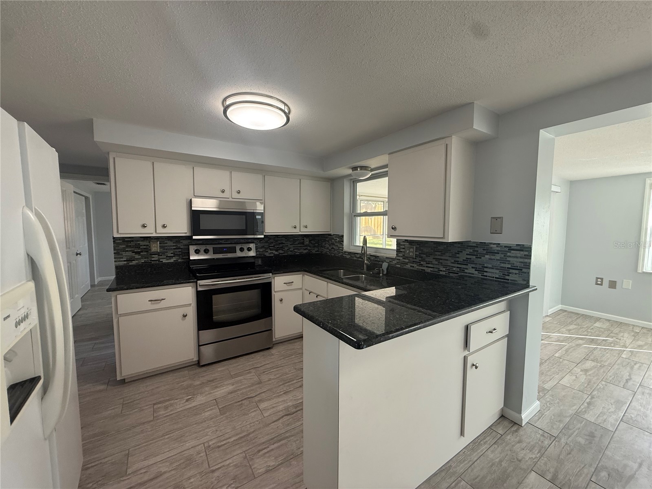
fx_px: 264
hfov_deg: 102.1
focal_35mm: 14
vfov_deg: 85.7
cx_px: 326
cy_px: 244
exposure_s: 1/120
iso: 200
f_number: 2.2
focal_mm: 2.22
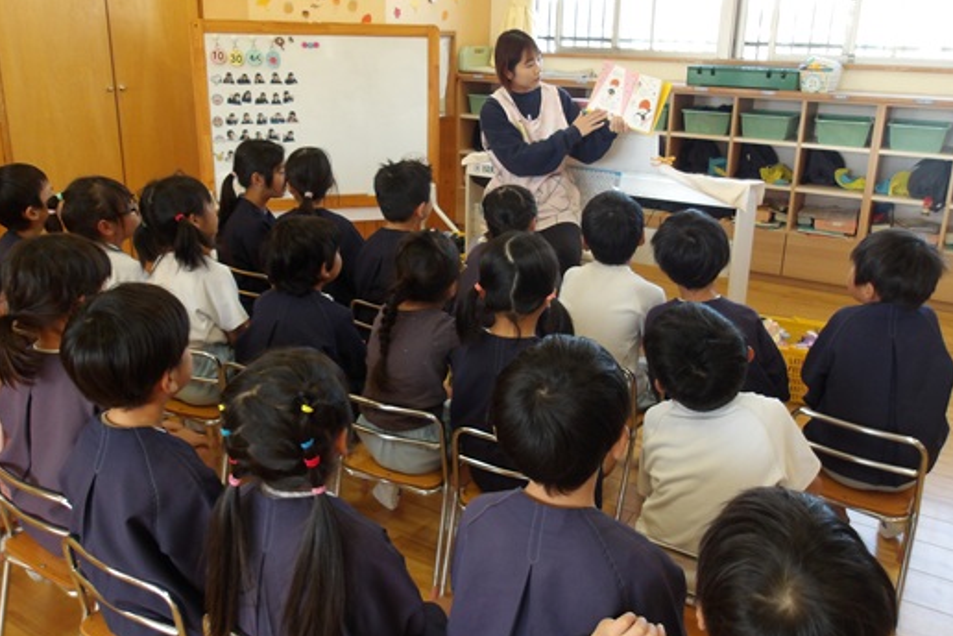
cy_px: 275
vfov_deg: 44.9
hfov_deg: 63.6
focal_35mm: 29
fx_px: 768
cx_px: 489
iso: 240
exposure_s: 1/60
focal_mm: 4.9
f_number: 3
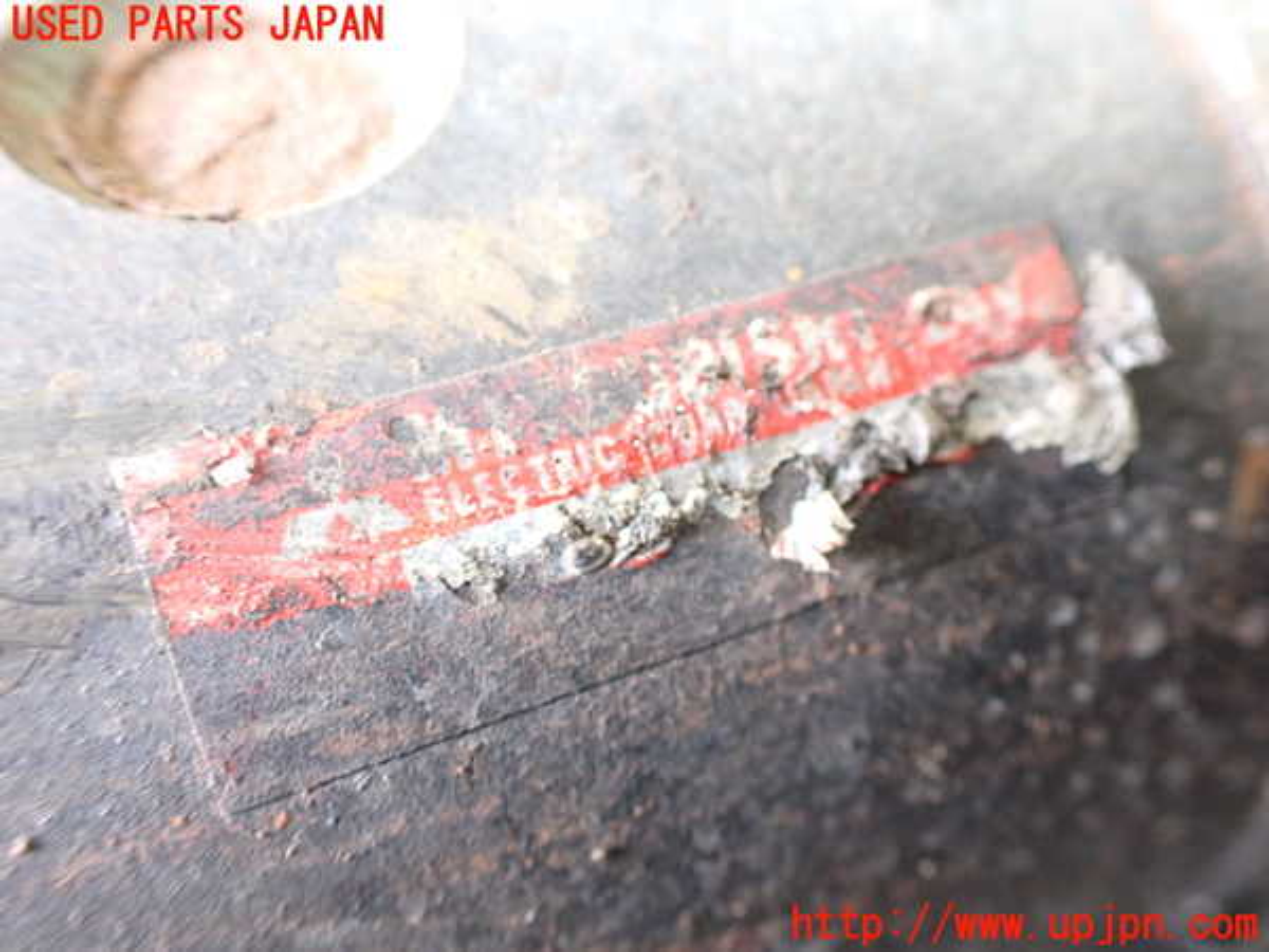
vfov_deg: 46.8
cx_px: 634
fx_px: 1100
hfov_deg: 60.0
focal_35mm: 30
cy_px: 476
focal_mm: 5.4
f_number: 2.3
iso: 800
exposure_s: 1/30
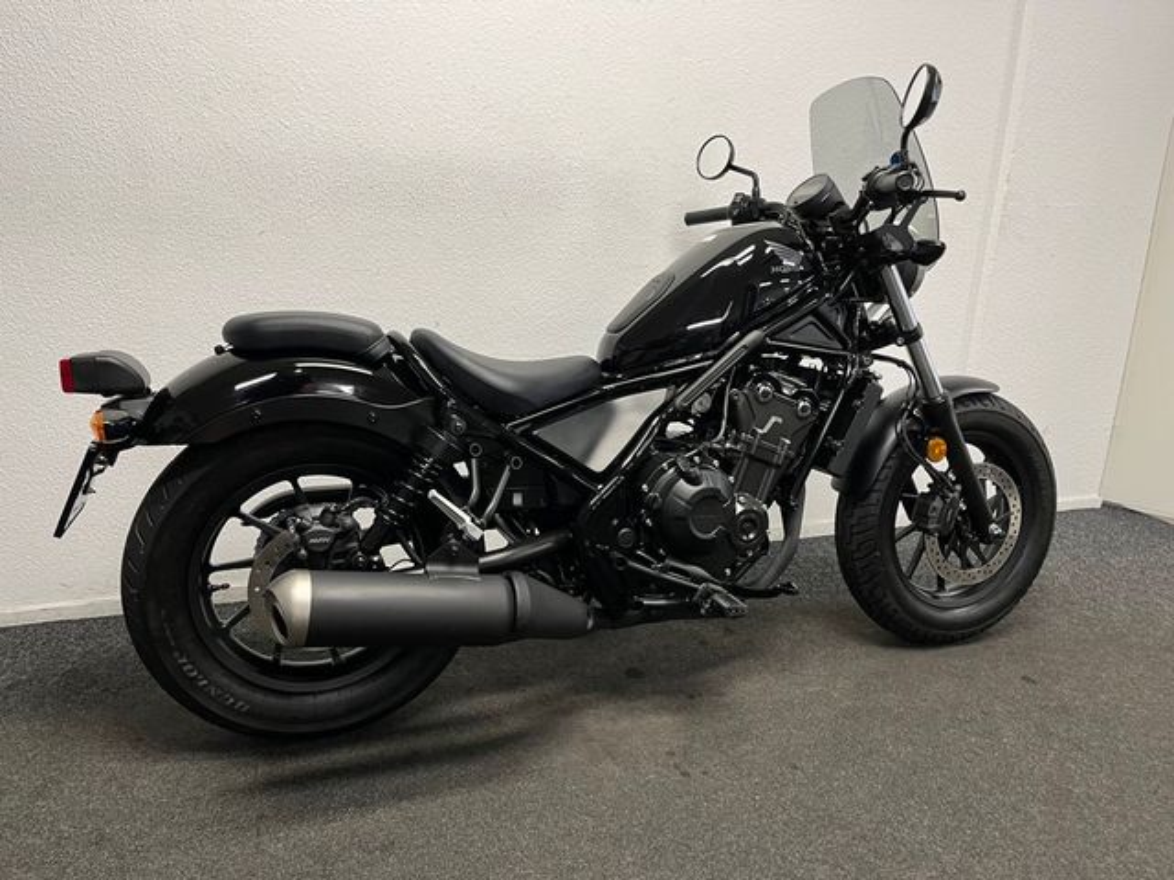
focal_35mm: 26
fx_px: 882
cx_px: 587
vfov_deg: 53.1
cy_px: 440
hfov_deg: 67.3
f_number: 1.6
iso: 100
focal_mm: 5.1
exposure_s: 1/50
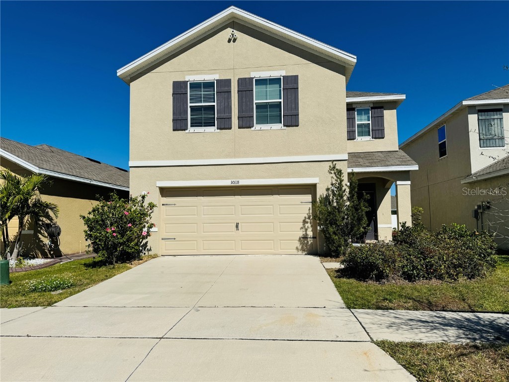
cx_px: 254
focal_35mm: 24
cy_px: 191
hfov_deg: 71.6
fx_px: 353
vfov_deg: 56.8
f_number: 1.78
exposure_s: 1/10417
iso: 80
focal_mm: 6.86
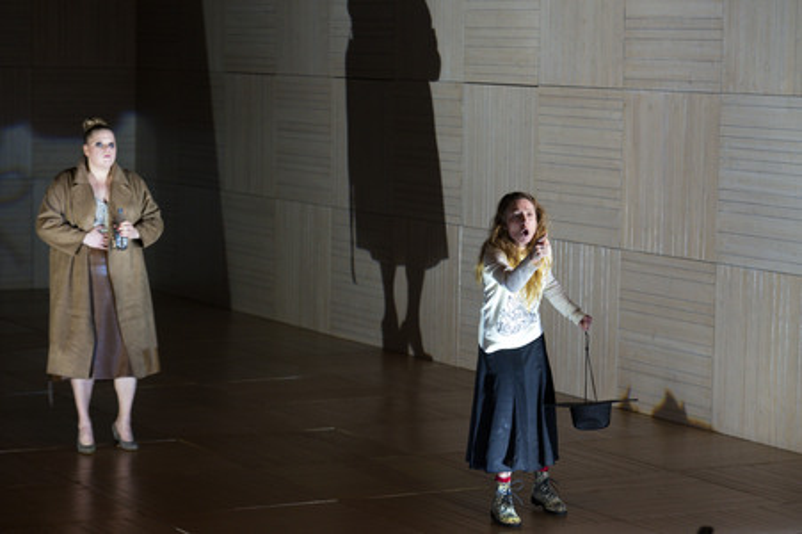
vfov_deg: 14.8
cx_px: 401
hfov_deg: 22.2
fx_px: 2048
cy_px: 267
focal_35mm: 92
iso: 1600
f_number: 4
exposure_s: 1/200
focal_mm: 92
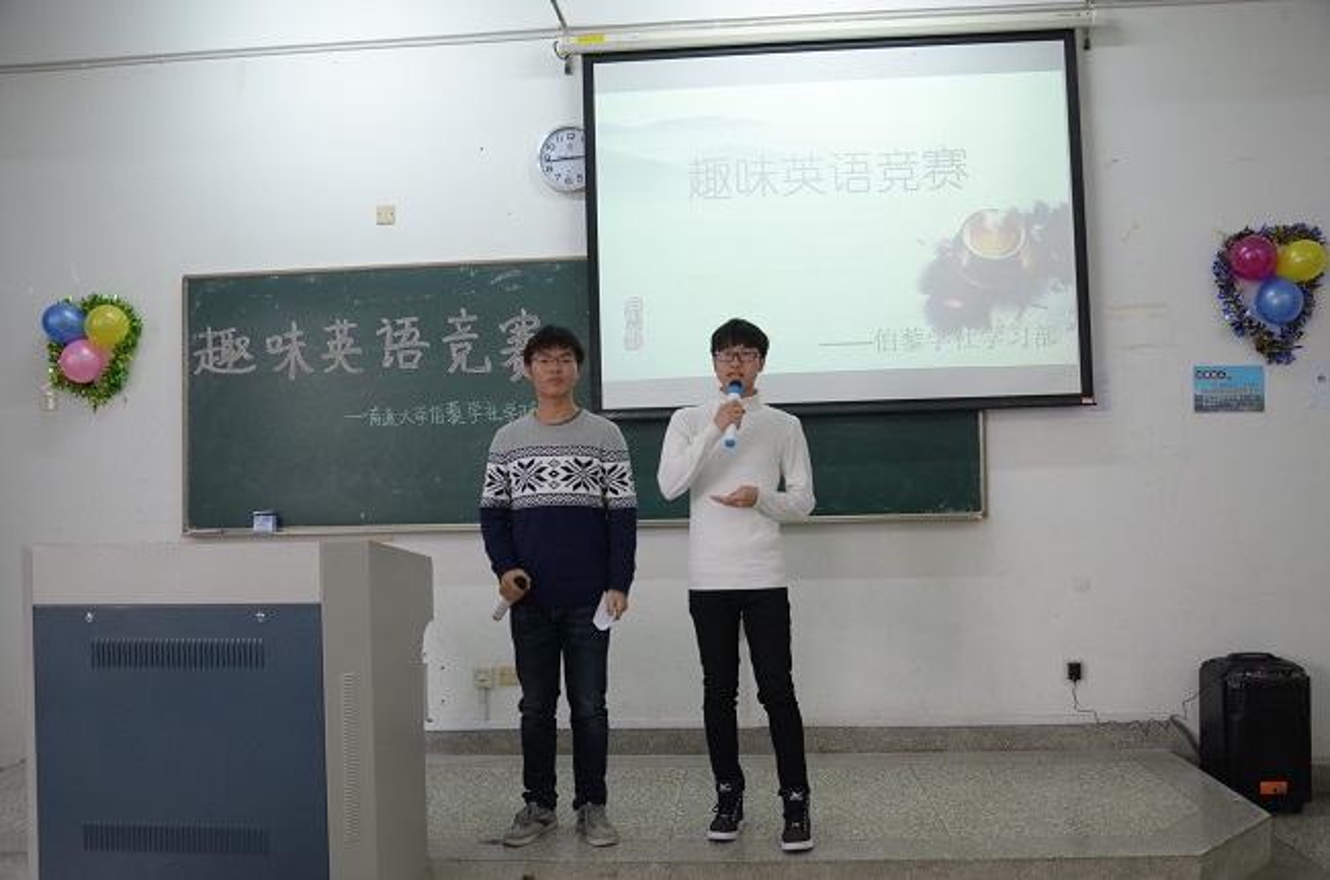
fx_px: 1161
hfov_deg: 59.6
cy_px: 440
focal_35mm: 32
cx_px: 665
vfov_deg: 41.5
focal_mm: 21
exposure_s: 1/60
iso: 800
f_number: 3.8
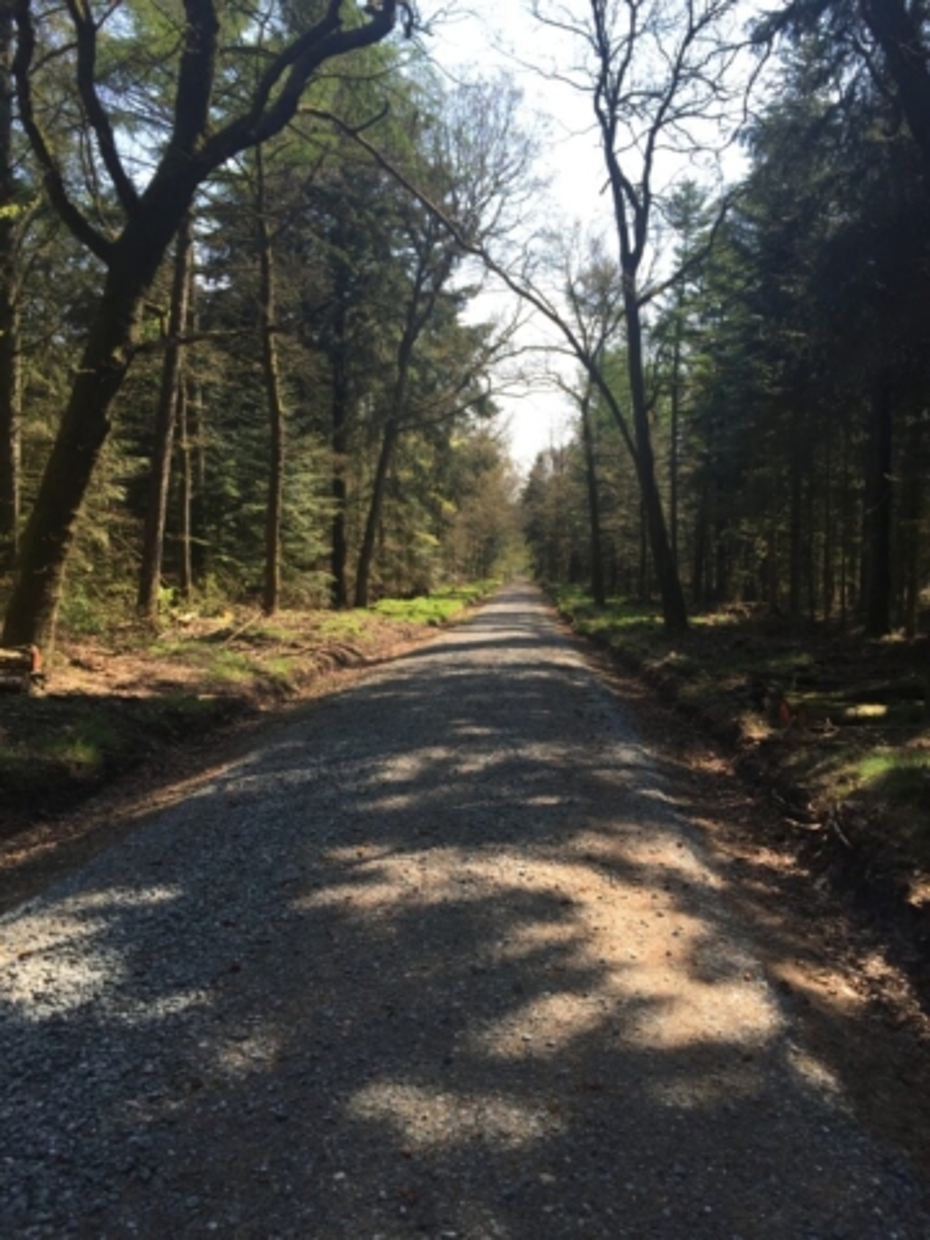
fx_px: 1039
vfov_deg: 61.7
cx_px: 465
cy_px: 620
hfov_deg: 48.2
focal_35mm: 29
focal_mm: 4.15
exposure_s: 1/501
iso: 32
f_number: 2.2
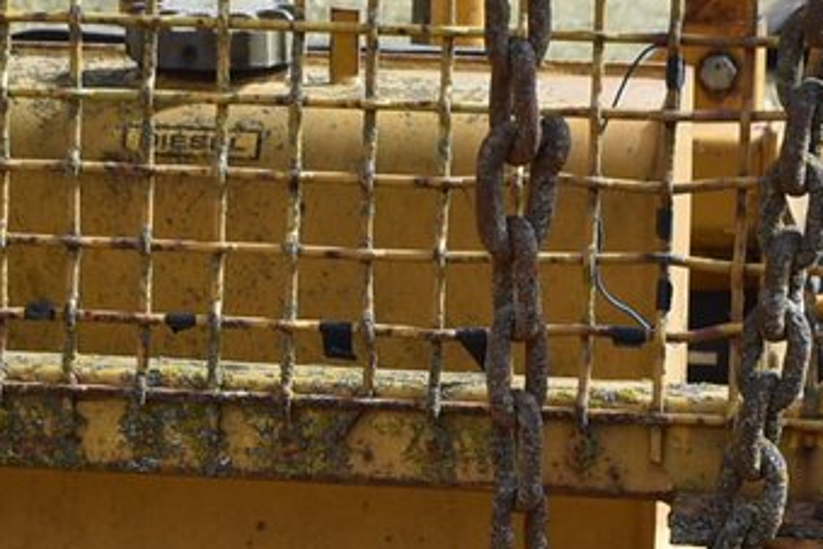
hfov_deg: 11.4
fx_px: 4117
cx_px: 378
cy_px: 698
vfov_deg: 7.6
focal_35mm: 180
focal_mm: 24
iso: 200
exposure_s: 1/250
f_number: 7.1
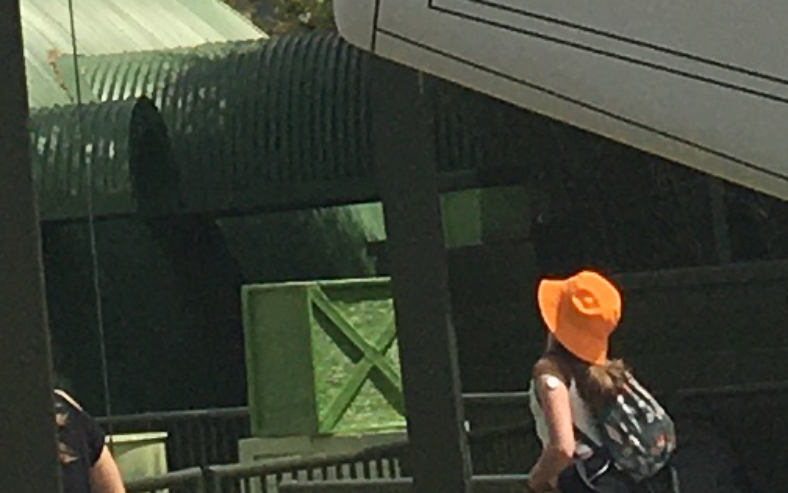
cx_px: 61
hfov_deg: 8.5
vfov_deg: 4.8
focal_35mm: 246
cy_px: -1604
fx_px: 5283
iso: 25
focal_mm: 4.15
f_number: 2.2
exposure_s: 1/2747
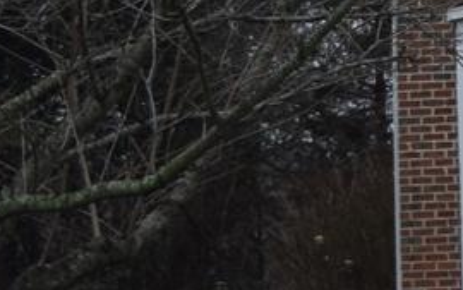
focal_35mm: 313
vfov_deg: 4.2
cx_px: 996
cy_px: -97
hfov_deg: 6.5
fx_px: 3949
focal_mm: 27
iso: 100
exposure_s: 1/125
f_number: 5.6
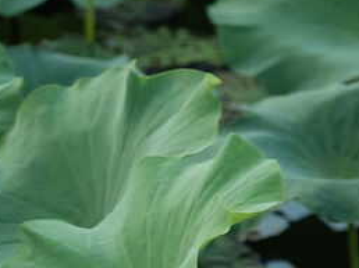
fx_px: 6901
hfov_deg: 3.0
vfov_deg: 2.2
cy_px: 165
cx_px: -281
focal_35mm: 666
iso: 800
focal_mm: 170
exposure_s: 1/160
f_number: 3.5
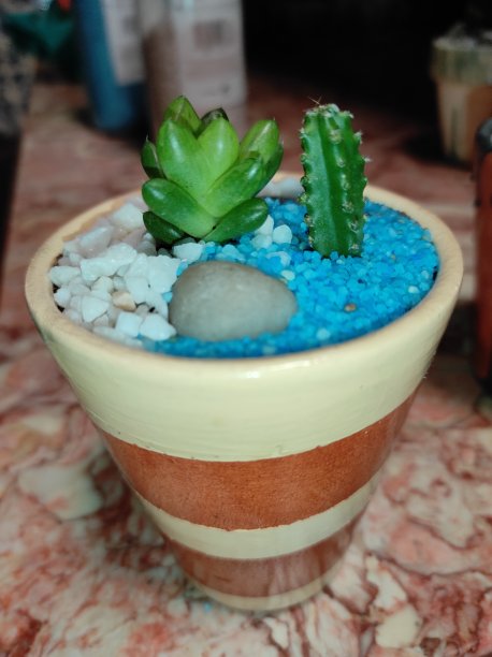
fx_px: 474
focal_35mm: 25
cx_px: 246
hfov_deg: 54.8
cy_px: 328
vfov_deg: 69.4
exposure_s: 1/50
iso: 105
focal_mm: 5.43
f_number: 1.89
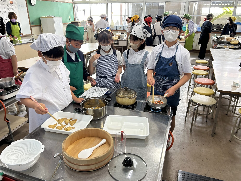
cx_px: 120
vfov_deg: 51.4
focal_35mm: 27
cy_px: 89
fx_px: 188
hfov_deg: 65.3
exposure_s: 1/120
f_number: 1.5
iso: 80
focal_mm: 5.7
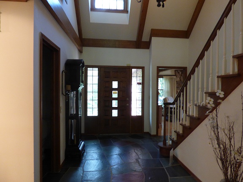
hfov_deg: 81.7
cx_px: 122
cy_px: 91
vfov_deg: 66.0
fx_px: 140
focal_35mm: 20
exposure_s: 1/30
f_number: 2.8
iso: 400
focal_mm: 3.58
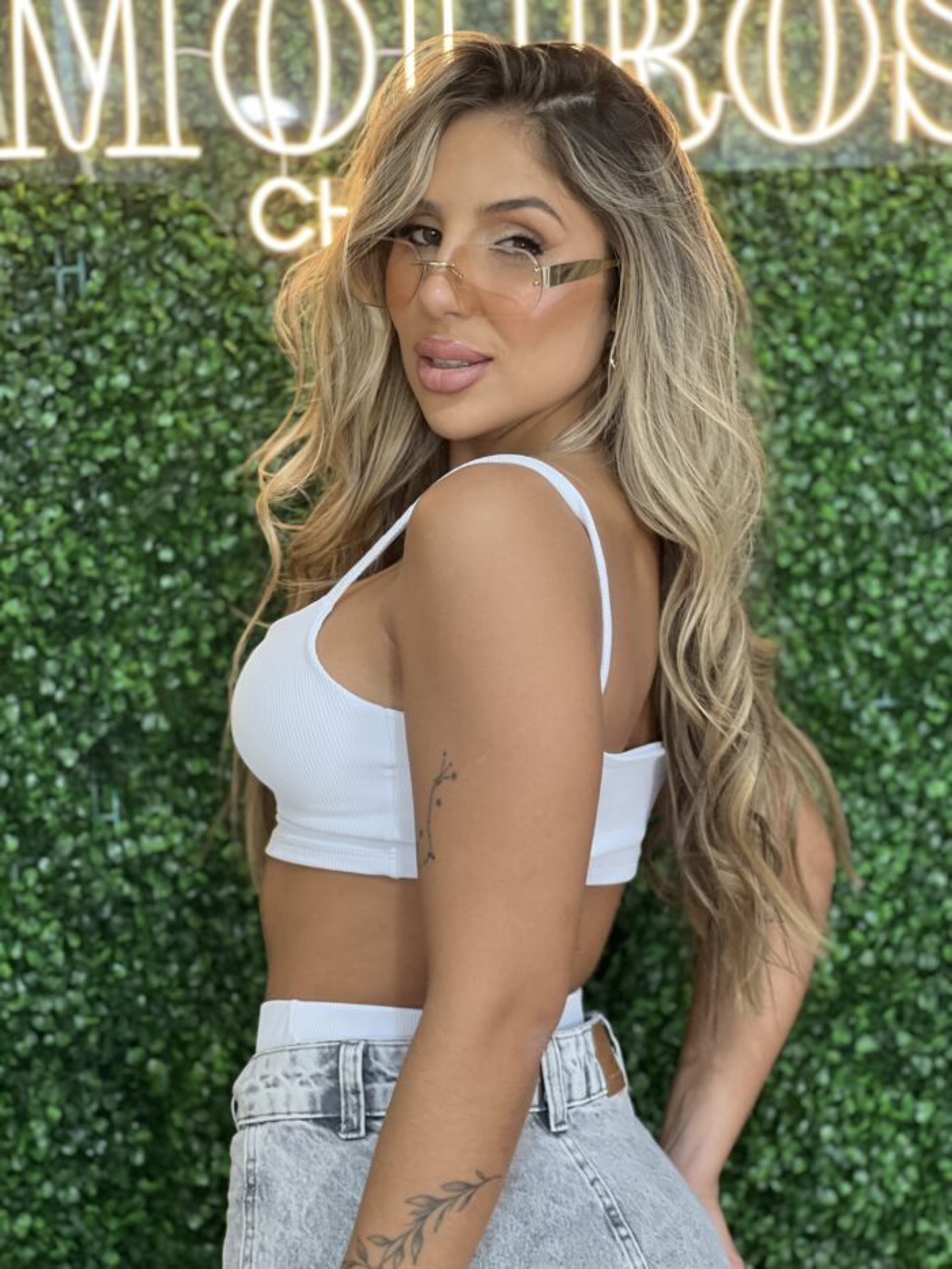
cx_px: 476
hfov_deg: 19.1
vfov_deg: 25.3
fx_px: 2823
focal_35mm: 77
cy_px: 634
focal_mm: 9
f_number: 2.8
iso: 200
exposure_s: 1/120
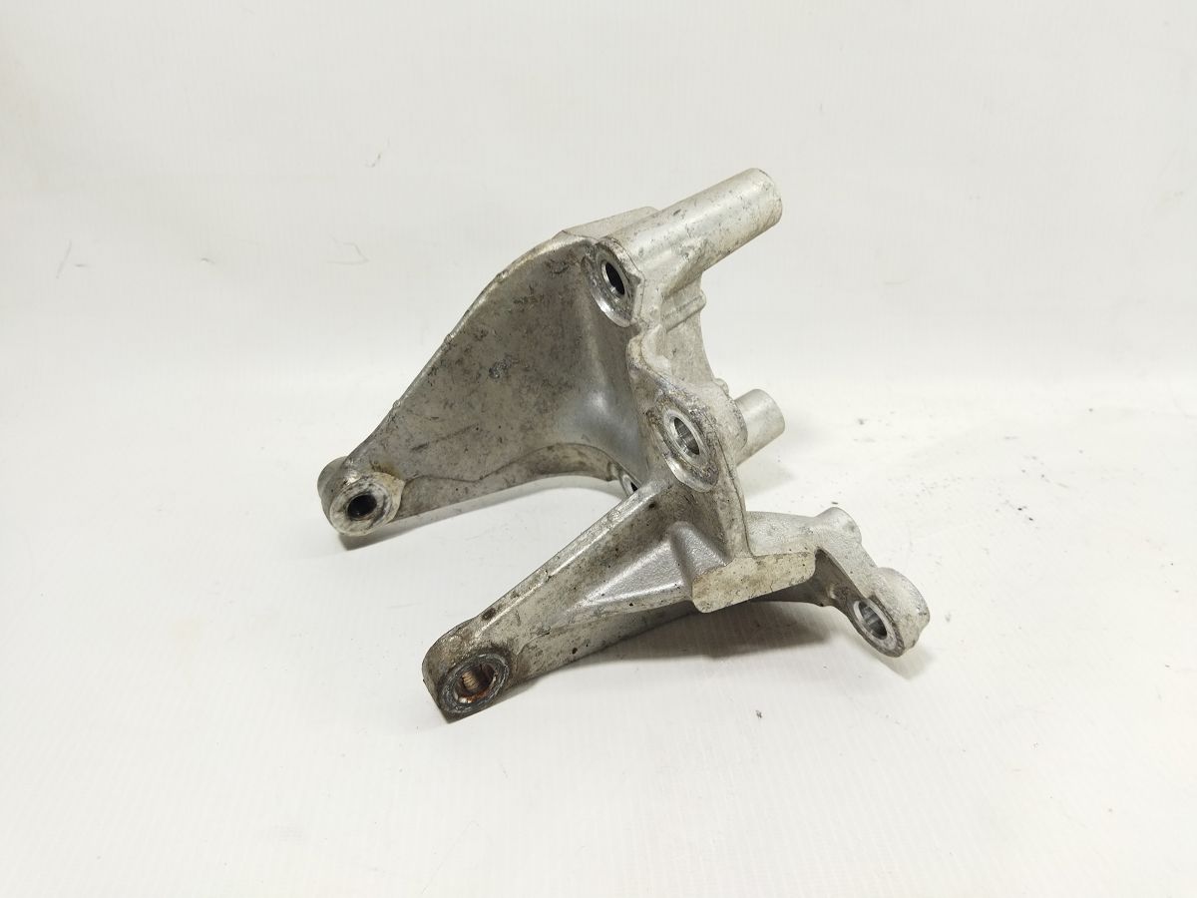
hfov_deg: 65.3
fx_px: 934
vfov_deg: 51.4
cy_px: 449
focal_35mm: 27
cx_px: 598
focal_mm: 4.71
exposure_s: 1/100
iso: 134
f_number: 1.79
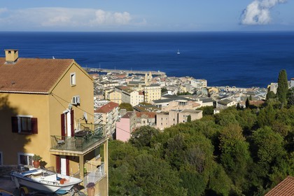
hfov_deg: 36.2
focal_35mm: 55
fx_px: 449
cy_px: 98
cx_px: 147
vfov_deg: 24.6
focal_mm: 55
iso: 200
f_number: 14
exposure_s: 1/320
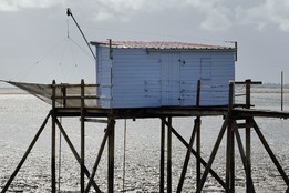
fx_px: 1421
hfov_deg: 11.6
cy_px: 103
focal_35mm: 177
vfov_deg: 7.8
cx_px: 74
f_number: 14
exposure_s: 1/400
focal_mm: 110
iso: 200
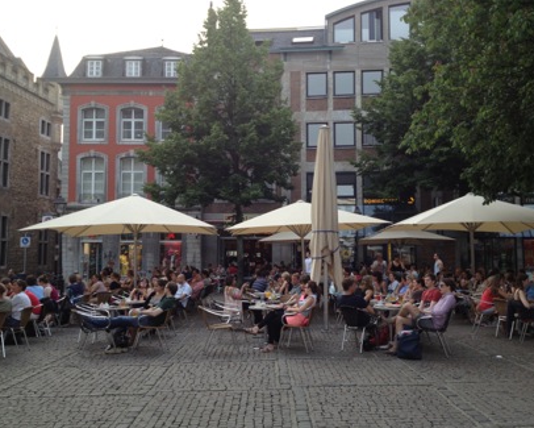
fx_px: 585
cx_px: 285
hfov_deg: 49.0
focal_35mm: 37
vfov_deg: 40.1
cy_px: 215
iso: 50
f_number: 2.4
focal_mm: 4.28
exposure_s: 1/167
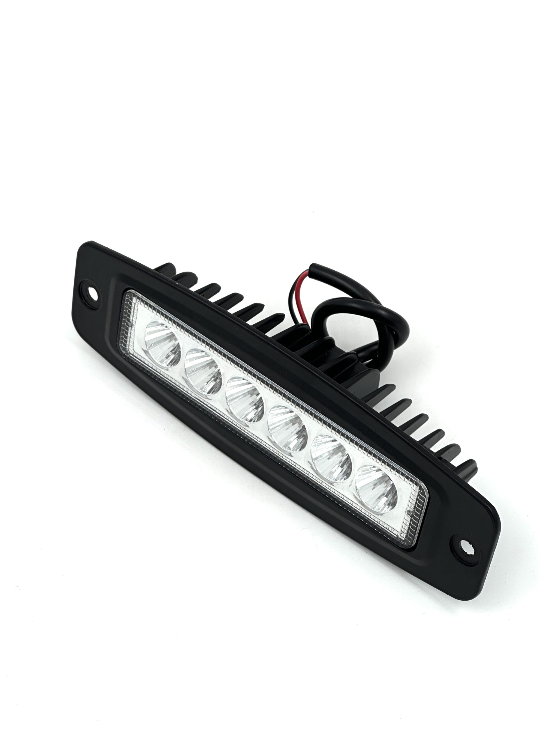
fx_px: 1658
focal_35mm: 77
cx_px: 280
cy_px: 372
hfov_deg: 19.1
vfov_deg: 25.3
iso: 32
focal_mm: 9
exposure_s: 1/122
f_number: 2.8
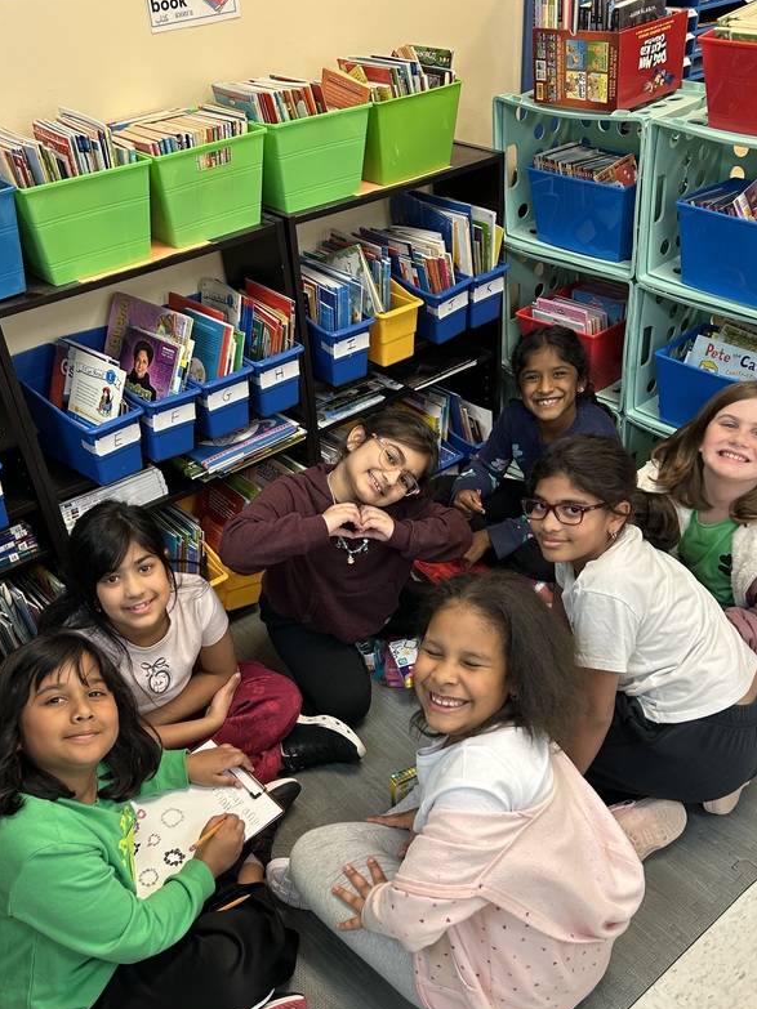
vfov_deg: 53.8
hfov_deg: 41.8
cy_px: 572
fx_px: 992
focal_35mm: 34
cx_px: 388
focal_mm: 5.7
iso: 125
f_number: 1.5
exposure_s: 1/60
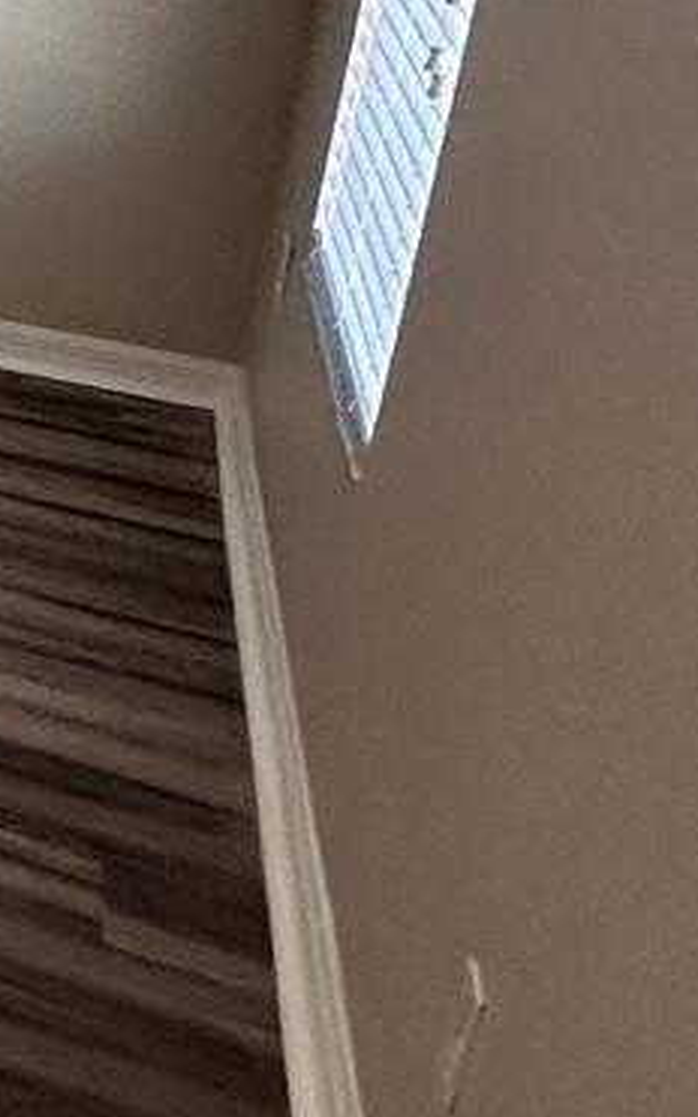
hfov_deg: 10.2
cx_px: -1616
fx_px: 1947
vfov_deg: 29.6
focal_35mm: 64
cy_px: -36
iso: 160
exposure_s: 1/120
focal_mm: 2.22
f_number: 2.2
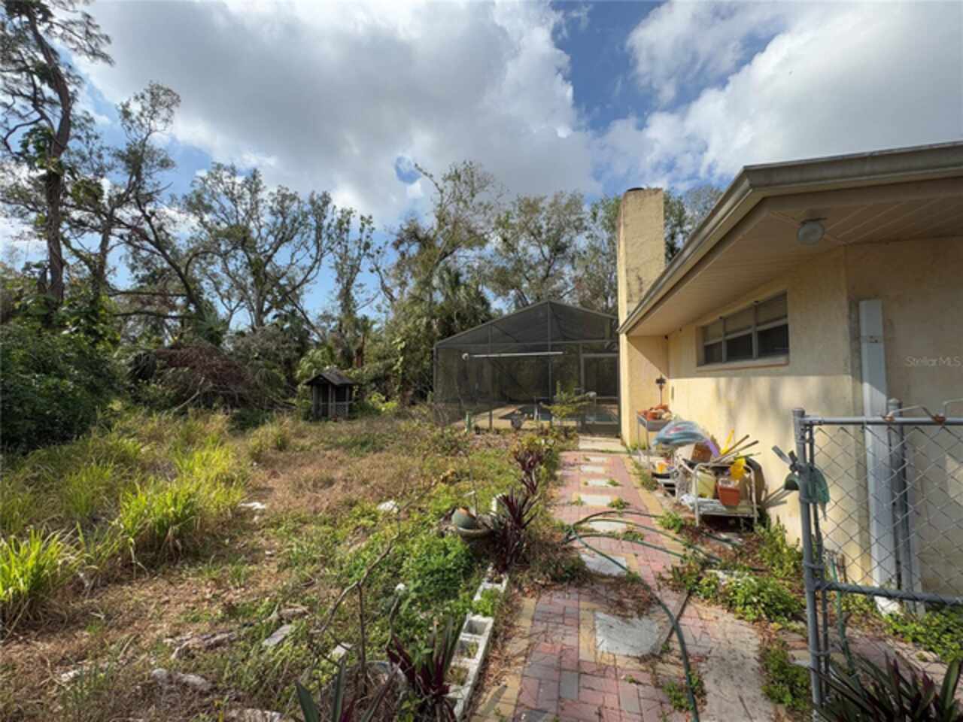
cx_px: 482
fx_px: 389
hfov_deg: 102.1
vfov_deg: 85.7
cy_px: 361
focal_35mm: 14
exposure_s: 1/1477
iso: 50
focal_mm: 2.22
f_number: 2.2
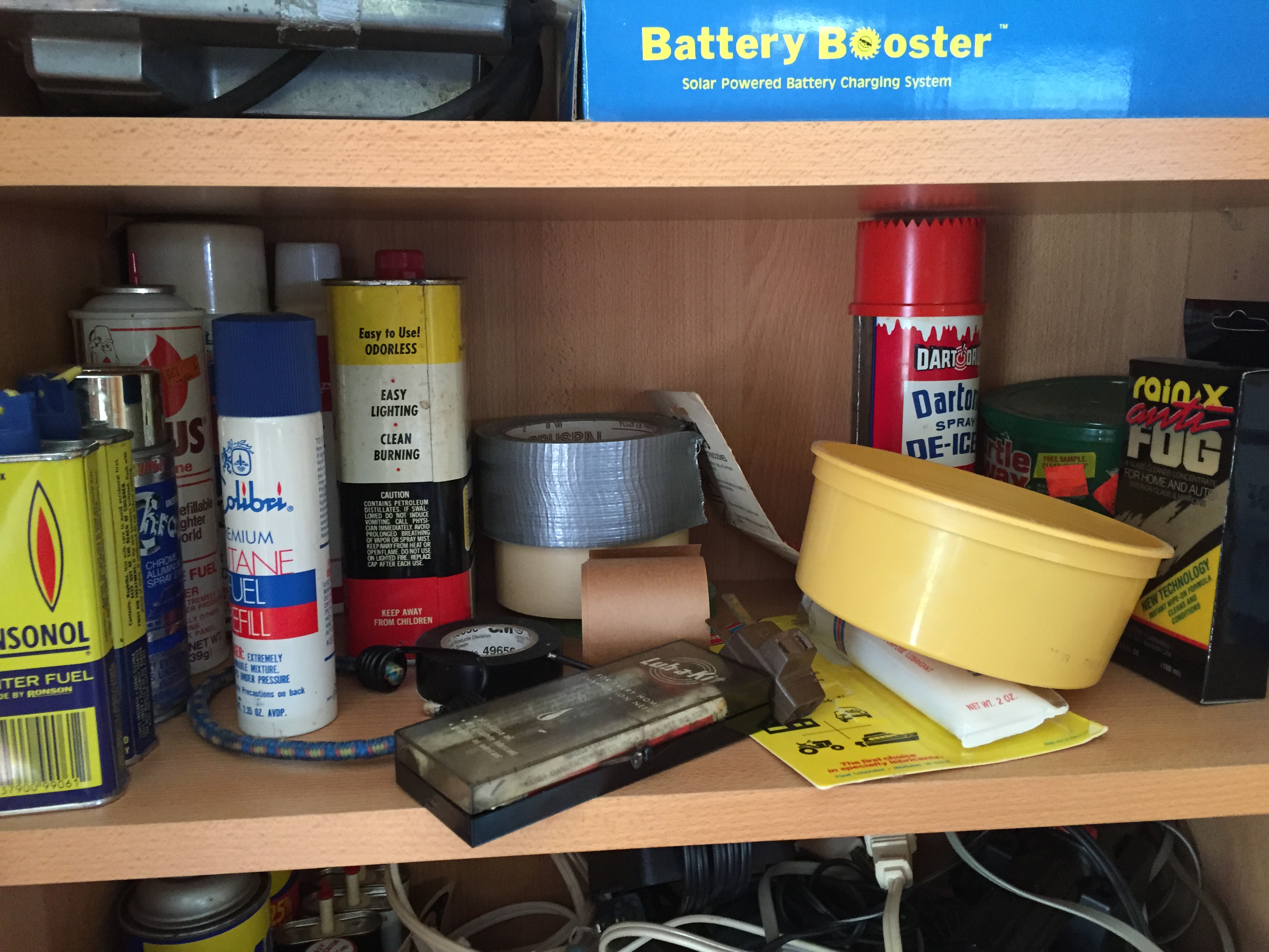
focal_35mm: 29
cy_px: 476
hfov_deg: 61.7
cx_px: 634
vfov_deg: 48.2
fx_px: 1063
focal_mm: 4.15
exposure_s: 1/24
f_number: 2.2
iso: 250
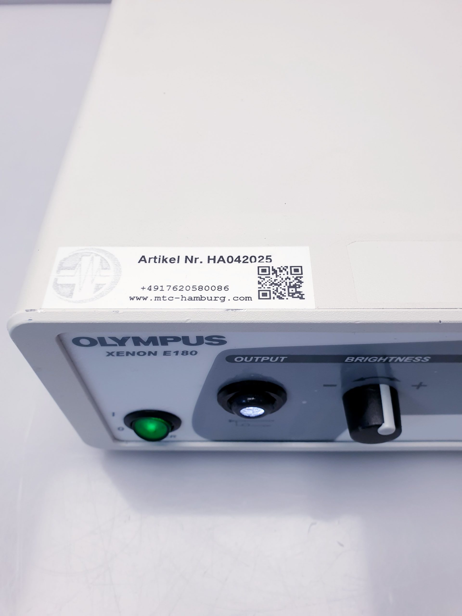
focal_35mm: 26
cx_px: 231
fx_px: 463
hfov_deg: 53.1
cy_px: 308
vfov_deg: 67.3
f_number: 2.4
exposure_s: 1/100
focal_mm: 4.3
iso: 80
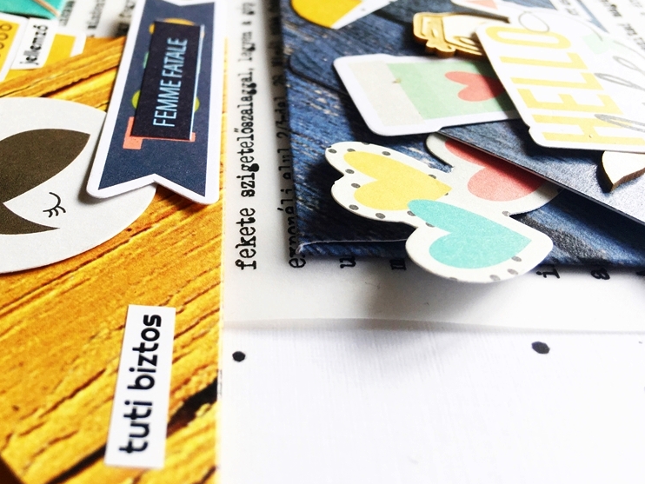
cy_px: 165
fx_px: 746
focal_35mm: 40
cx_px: 214
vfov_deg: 35.7
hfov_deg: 46.0
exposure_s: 1/100
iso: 32
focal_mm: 4.15
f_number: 2.2
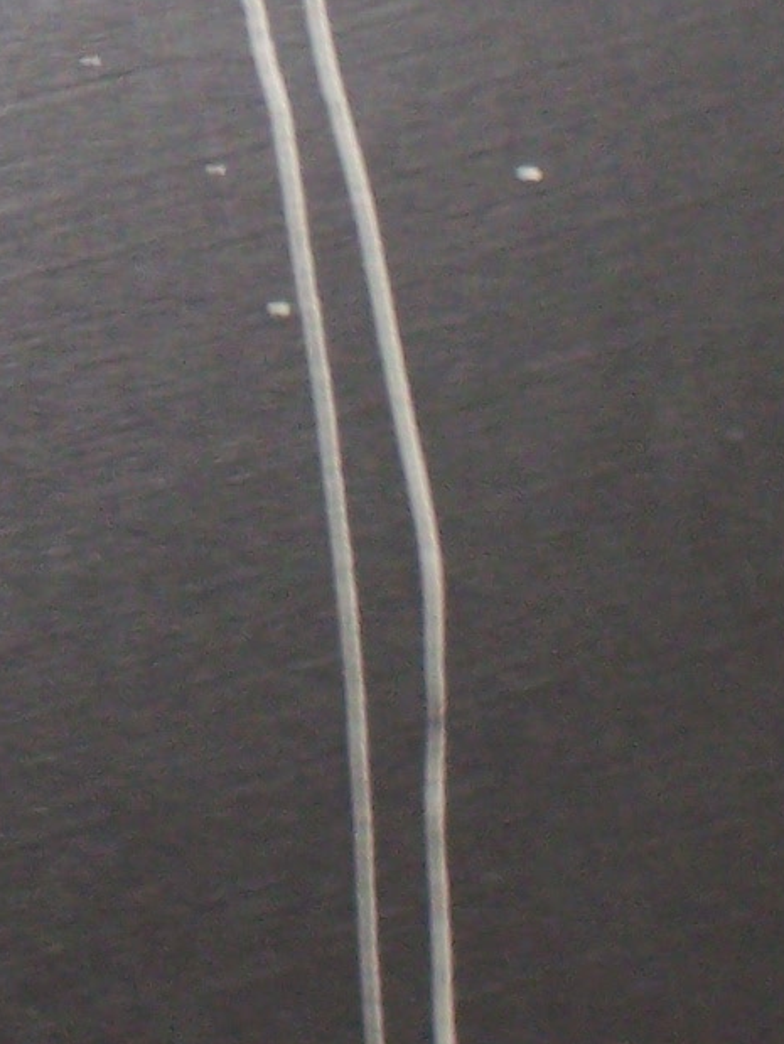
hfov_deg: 3.2
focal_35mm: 467
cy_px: -465
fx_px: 14088
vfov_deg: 4.2
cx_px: -368
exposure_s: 1/25
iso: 160
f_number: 4.6
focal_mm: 16.8
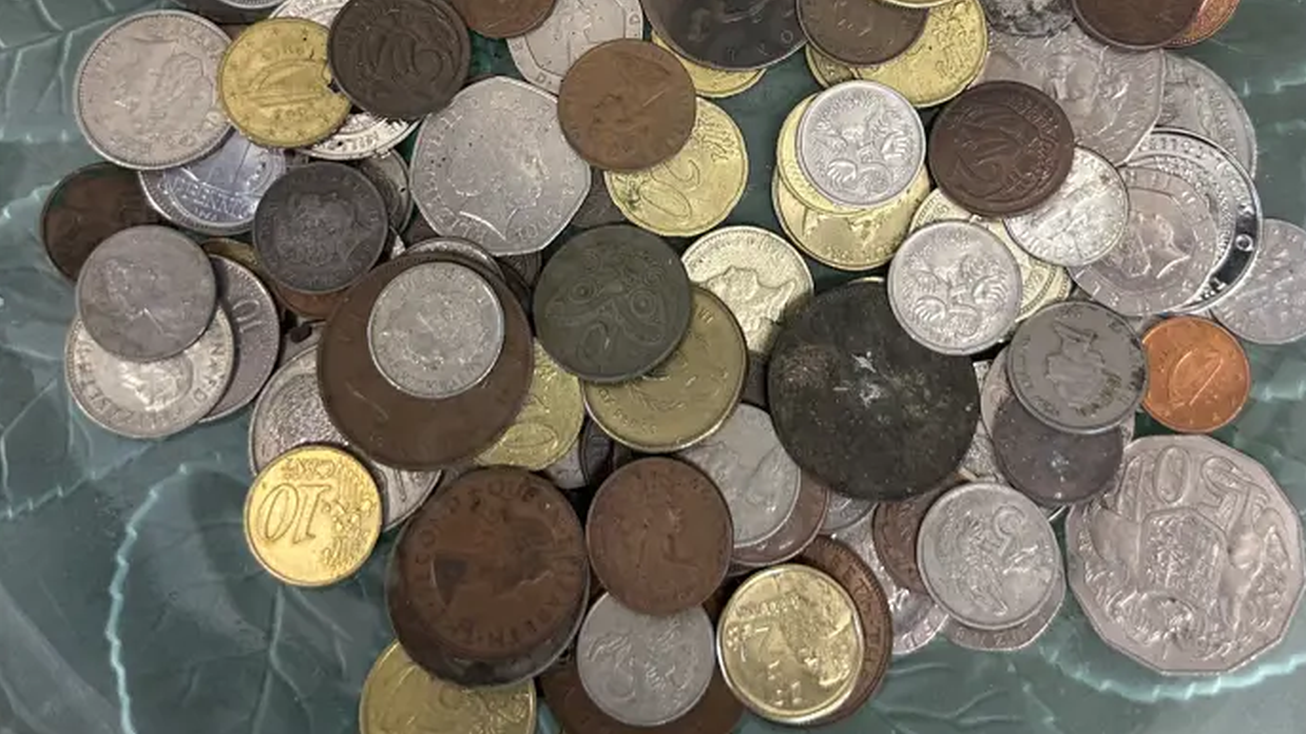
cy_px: 84
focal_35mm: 39
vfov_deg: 29.3
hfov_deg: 51.5
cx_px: 726
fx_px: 1350
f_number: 1.78
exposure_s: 1/50
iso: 250
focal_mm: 6.86
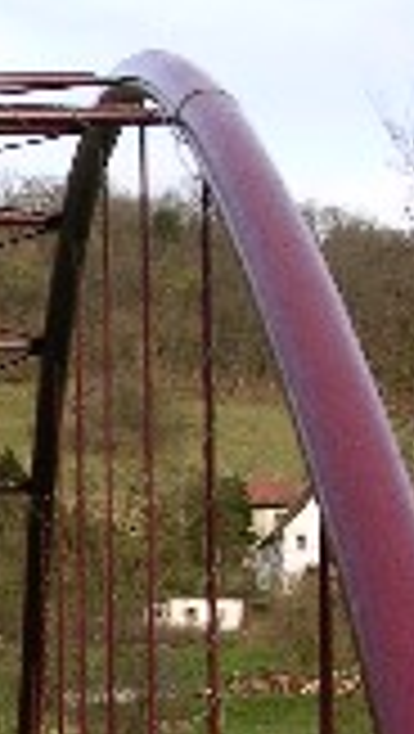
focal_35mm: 137
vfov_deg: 15.4
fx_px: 2667
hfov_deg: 8.5
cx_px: -340
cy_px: 684
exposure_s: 1/91
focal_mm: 8.9
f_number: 6.3
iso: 50
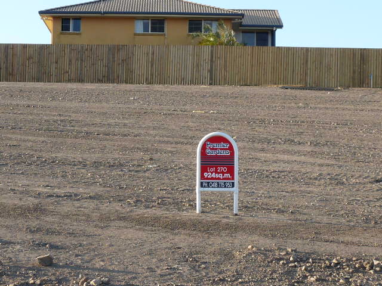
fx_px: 1159
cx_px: 191
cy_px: 143
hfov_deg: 18.7
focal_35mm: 105
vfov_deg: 14.1
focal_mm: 10.4
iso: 100
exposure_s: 1/200
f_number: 4.5
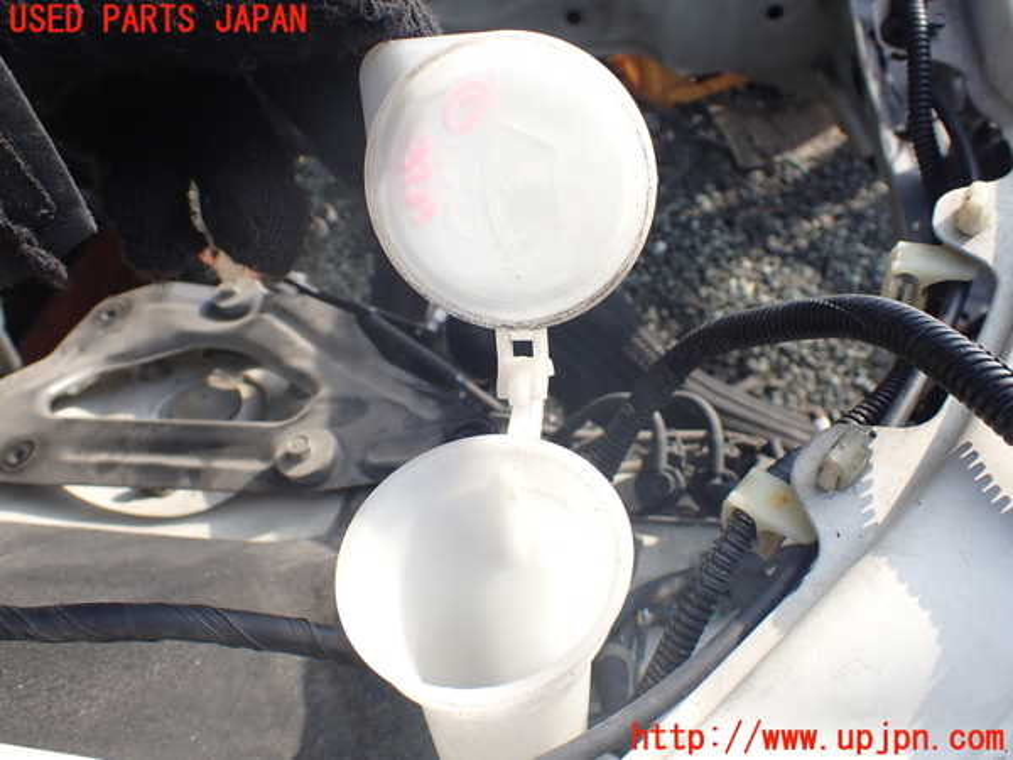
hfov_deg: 60.0
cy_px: 380
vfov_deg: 46.8
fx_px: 878
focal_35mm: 30
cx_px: 506
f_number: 3.2
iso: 100
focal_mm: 5.4
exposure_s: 1/400
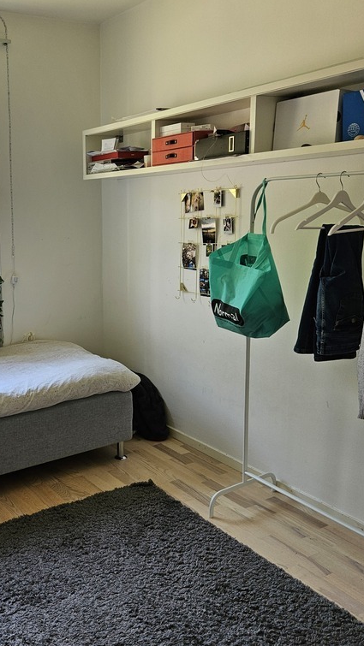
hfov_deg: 33.3
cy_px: 318
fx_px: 583
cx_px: 57
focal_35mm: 34
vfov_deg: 58.0
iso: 80
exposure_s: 1/100
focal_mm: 5.4
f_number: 1.8
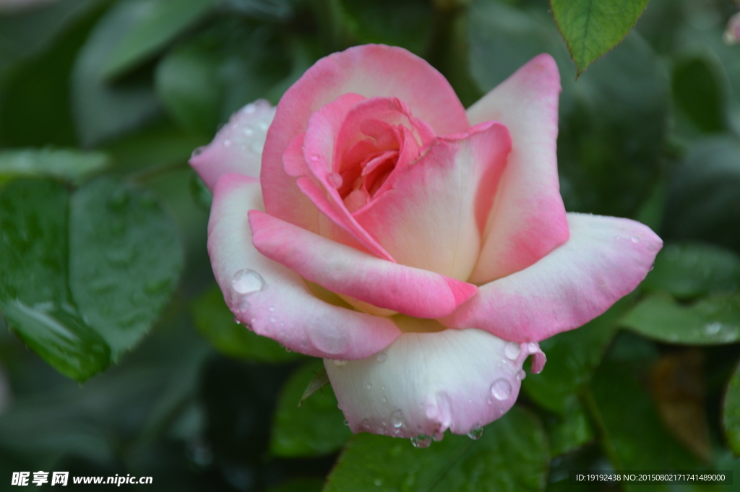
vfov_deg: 4.6
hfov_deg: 6.9
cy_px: 246
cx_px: 370
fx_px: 6162
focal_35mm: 300
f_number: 6.3
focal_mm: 200
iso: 200
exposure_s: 1/80
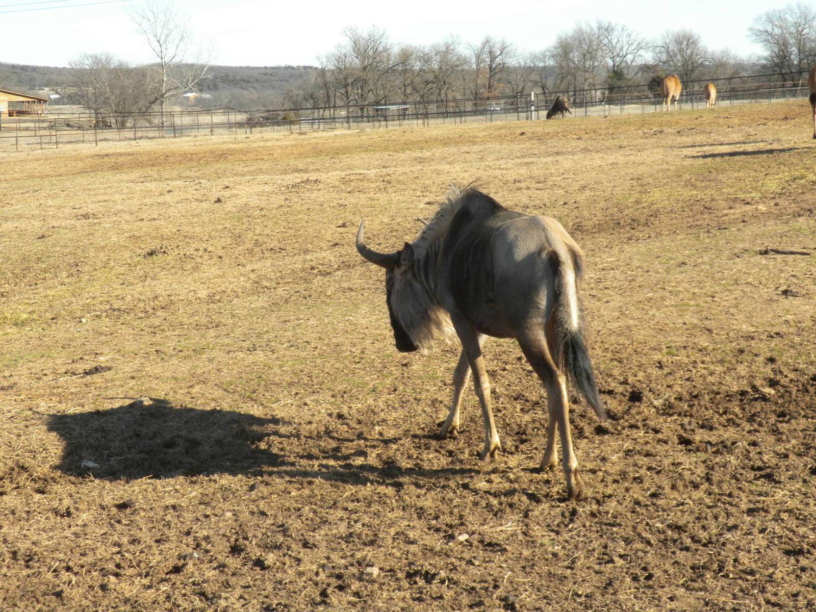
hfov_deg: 27.0
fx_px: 1697
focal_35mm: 72
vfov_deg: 20.4
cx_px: 408
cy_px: 306
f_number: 5
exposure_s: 1/452
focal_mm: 12.7
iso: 122
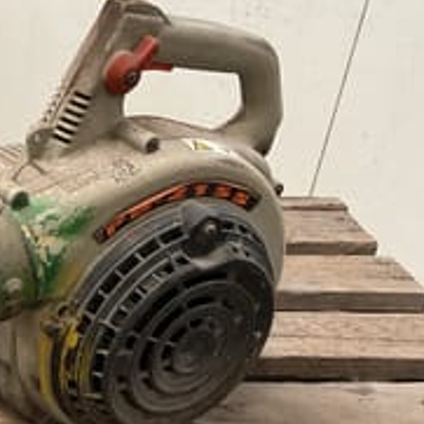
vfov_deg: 23.7
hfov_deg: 22.2
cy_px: 383
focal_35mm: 71
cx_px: -105
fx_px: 984
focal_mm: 3
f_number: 1.8
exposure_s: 1/60
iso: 125
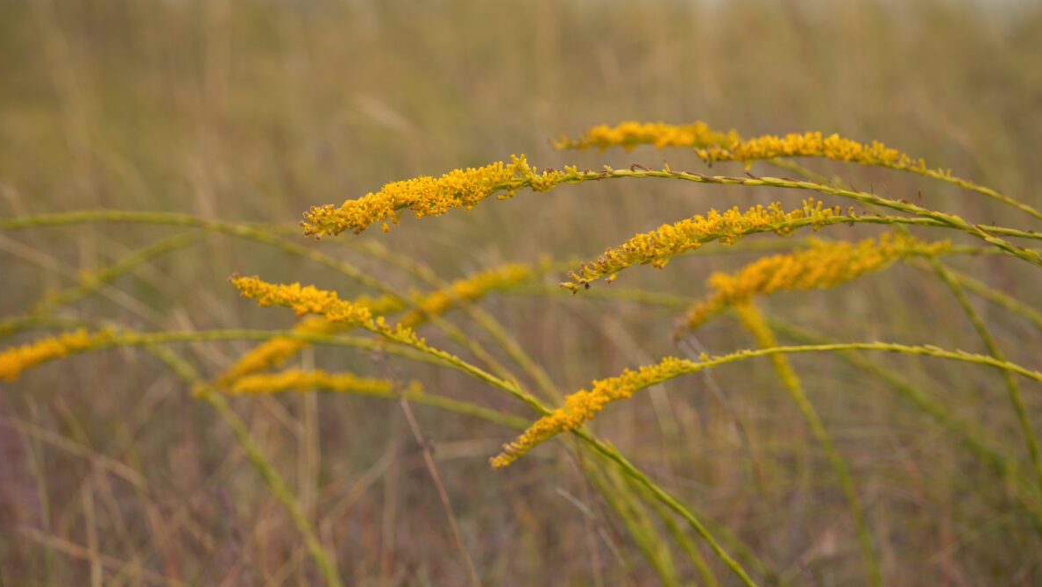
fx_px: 3067
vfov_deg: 10.9
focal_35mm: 111
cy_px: 266
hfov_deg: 19.3
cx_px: 520
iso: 100
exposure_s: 1/500
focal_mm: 105
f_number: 5.6
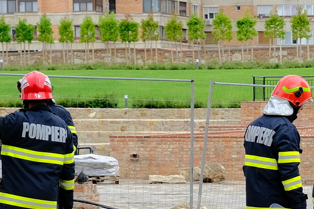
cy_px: 251
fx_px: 1709
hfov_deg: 10.2
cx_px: 466
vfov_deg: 7.0
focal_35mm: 196
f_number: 5.6
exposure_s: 1/280
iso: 320
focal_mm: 32.5
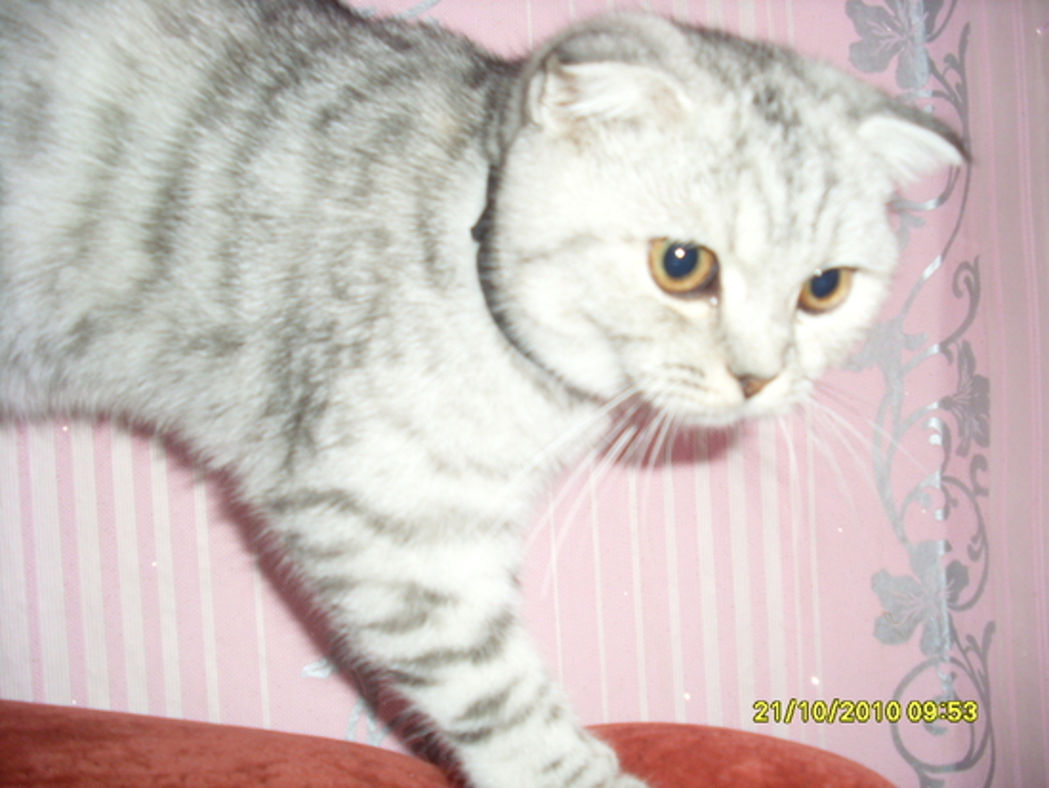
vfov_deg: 37.7
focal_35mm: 38
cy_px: 394
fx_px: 1152
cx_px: 524
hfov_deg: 49.0
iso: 100
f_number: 3
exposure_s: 1/45
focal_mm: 6.3
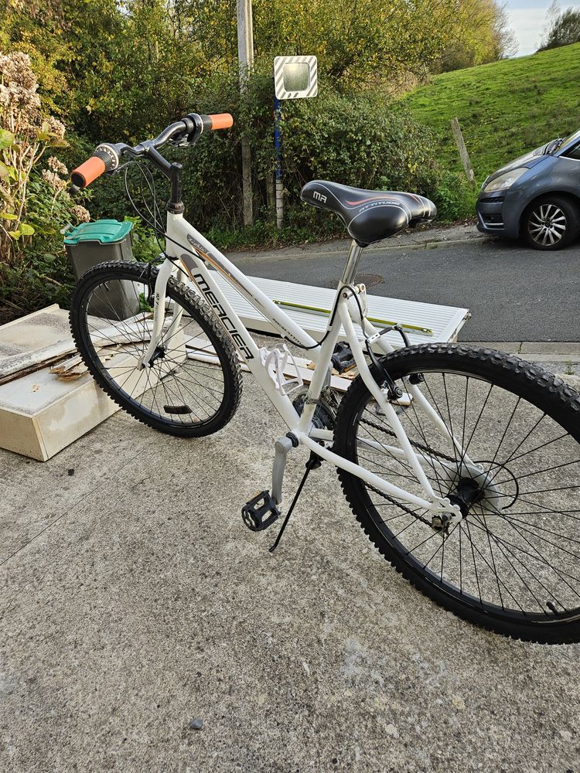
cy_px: 386
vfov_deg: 73.9
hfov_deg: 58.9
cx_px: 290
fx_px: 514
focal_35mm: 23
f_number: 1.8
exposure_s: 1/282
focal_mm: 5.4
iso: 25
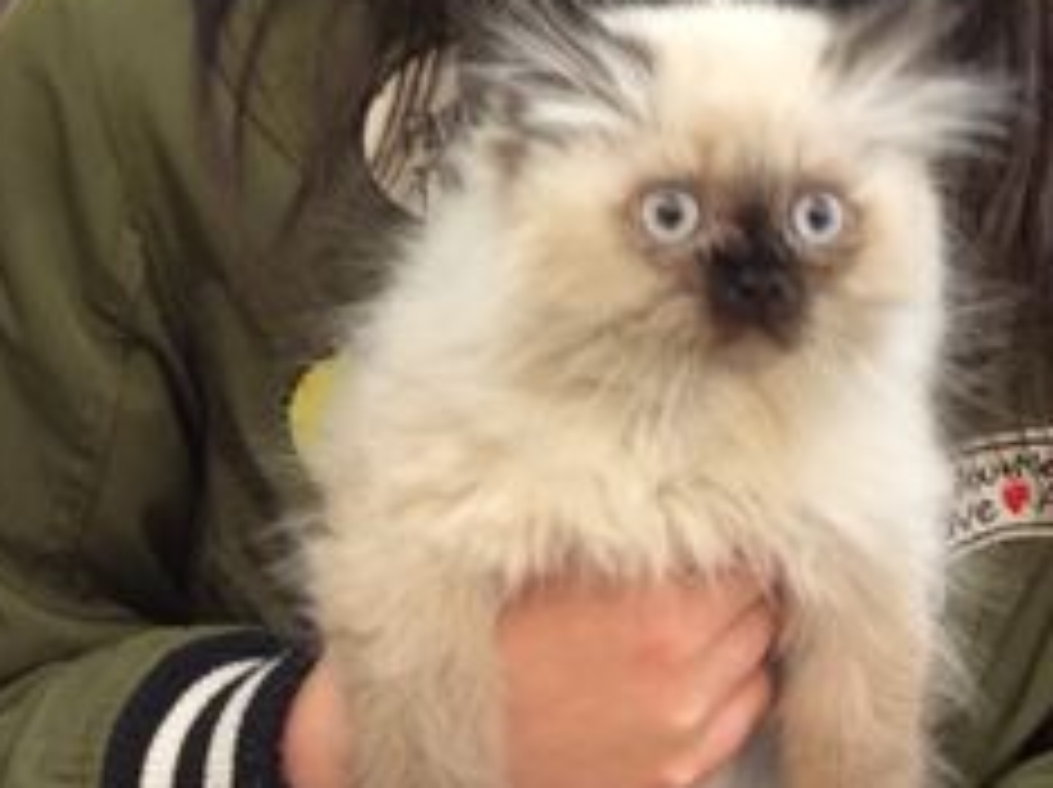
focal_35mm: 82
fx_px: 2492
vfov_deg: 17.7
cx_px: 603
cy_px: 86
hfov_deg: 23.8
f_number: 2.4
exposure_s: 1/24
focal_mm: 3.3
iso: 64
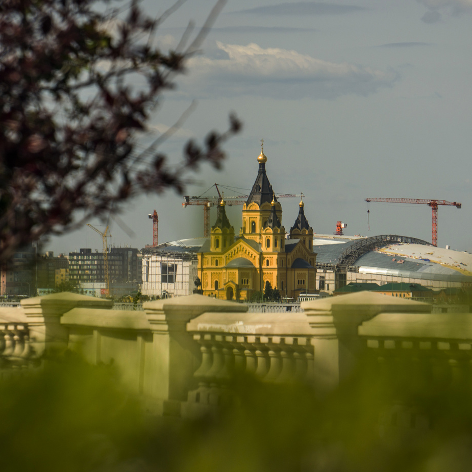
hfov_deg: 7.4
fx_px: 3625
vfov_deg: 7.4
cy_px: 237
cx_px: 244
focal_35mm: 235
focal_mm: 122
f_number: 7.1
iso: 100
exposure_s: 1/100
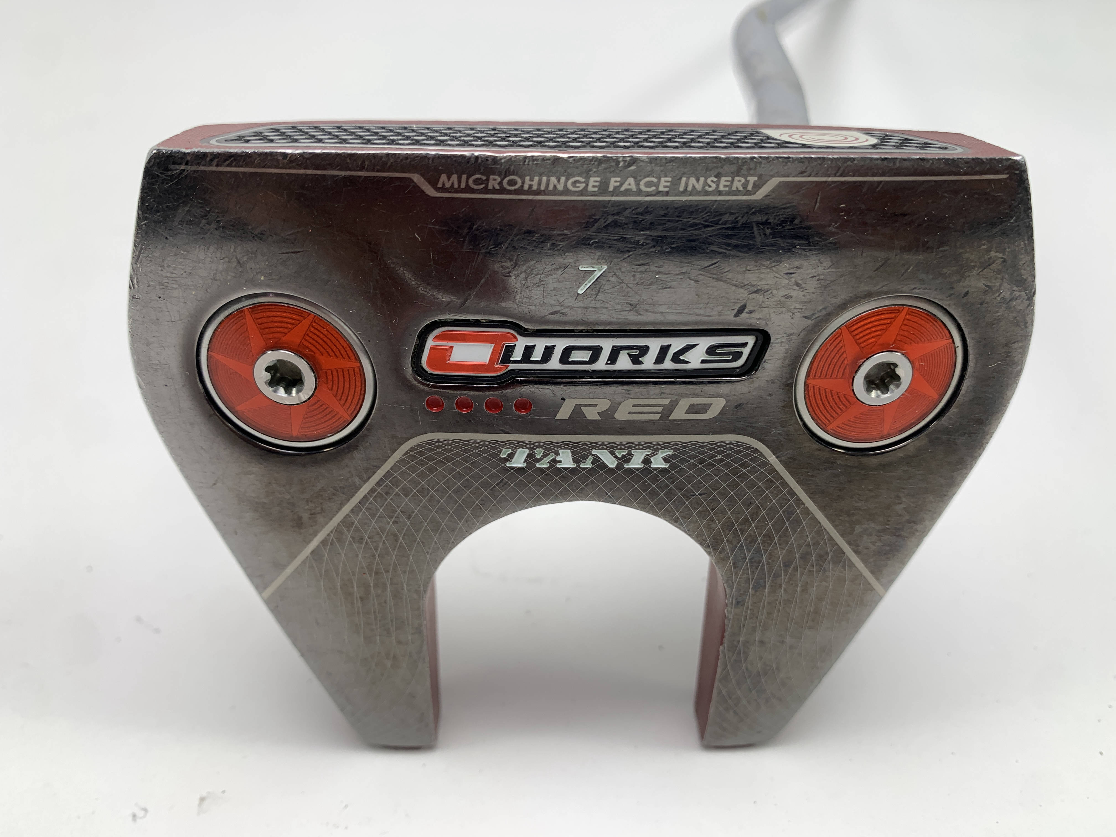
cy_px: 418
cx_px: 558
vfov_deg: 53.1
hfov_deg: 67.3
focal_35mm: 26
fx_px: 838
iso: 25
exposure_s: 1/146
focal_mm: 4.25
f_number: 1.8
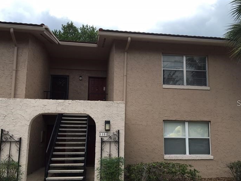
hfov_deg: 53.9
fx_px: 237
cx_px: 129
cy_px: 103
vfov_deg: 41.7
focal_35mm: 34
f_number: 2.2
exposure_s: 1/827
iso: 25
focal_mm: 4.15
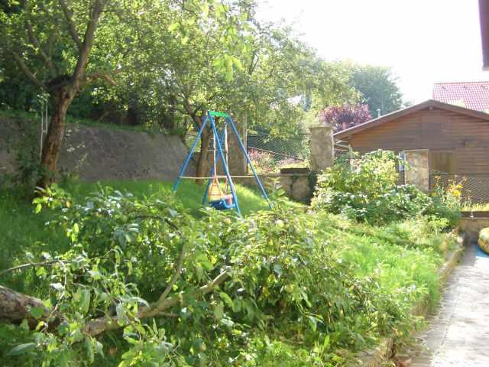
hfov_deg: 52.6
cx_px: 244
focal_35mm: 35
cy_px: 184
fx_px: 494
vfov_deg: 40.7
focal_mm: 5.8
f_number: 2.6
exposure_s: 1/125
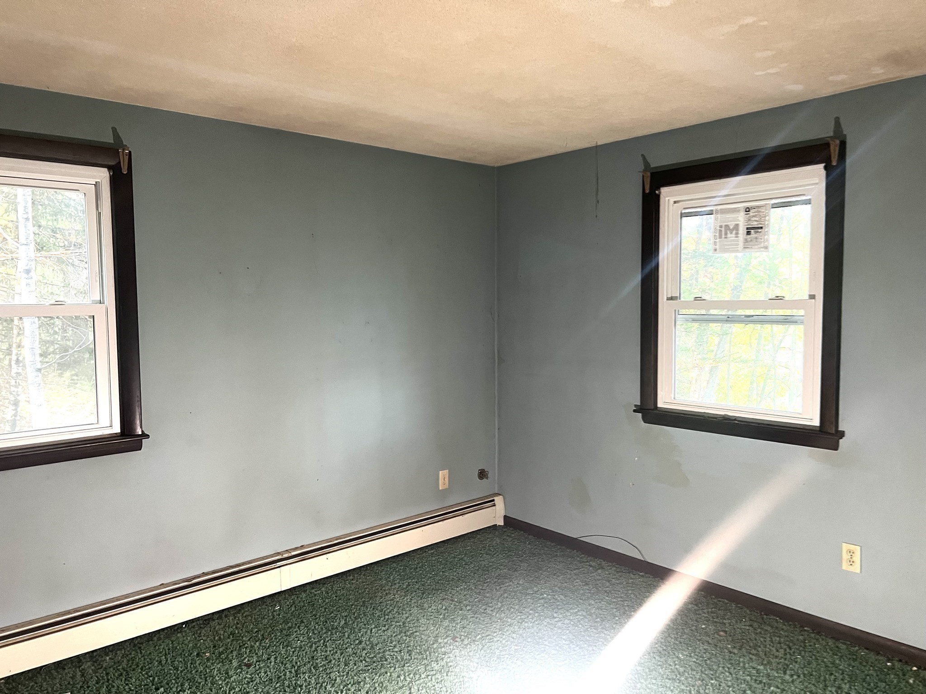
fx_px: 696
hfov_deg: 67.3
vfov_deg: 53.1
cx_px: 463
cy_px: 347
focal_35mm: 26
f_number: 1.5
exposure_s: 1/40
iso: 400
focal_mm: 5.7
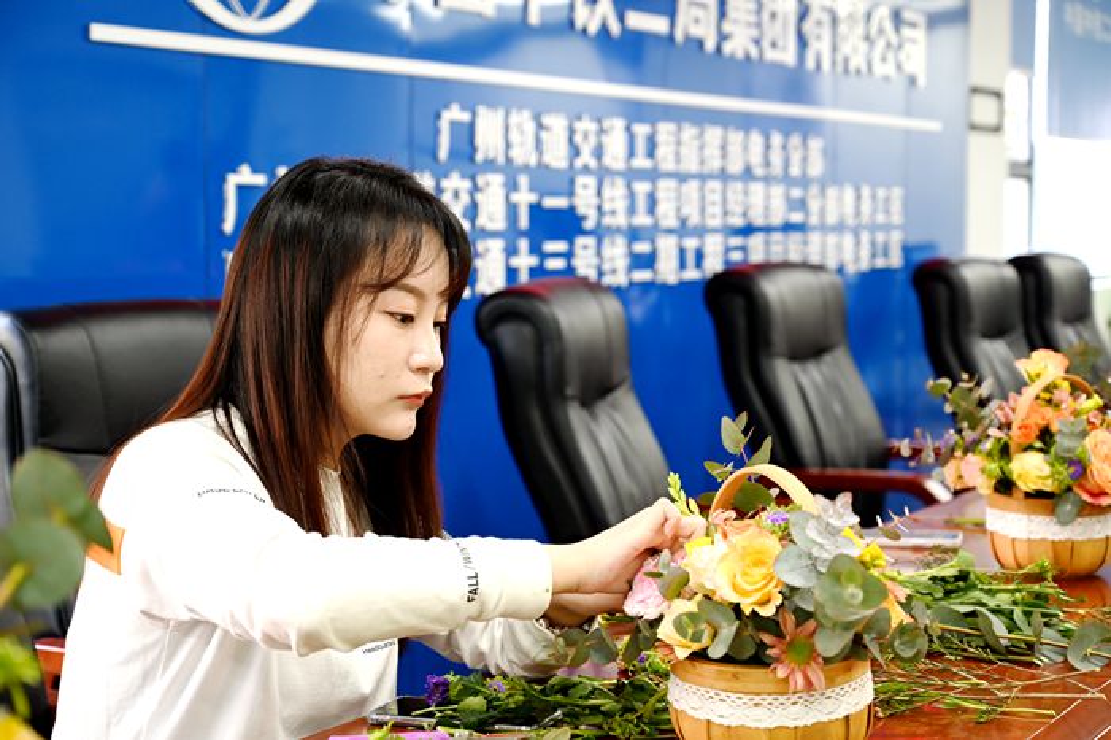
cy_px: 370
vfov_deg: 21.5
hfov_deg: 31.9
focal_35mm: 63
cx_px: 556
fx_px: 1943
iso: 1600
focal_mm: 63
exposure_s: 1/60
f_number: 5
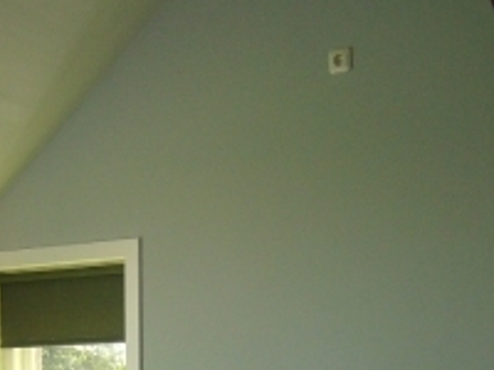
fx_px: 1498
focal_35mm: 105
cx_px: 94
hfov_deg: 18.5
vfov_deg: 13.5
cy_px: 513
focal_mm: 5.8
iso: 100
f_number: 2.8
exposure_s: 1/160
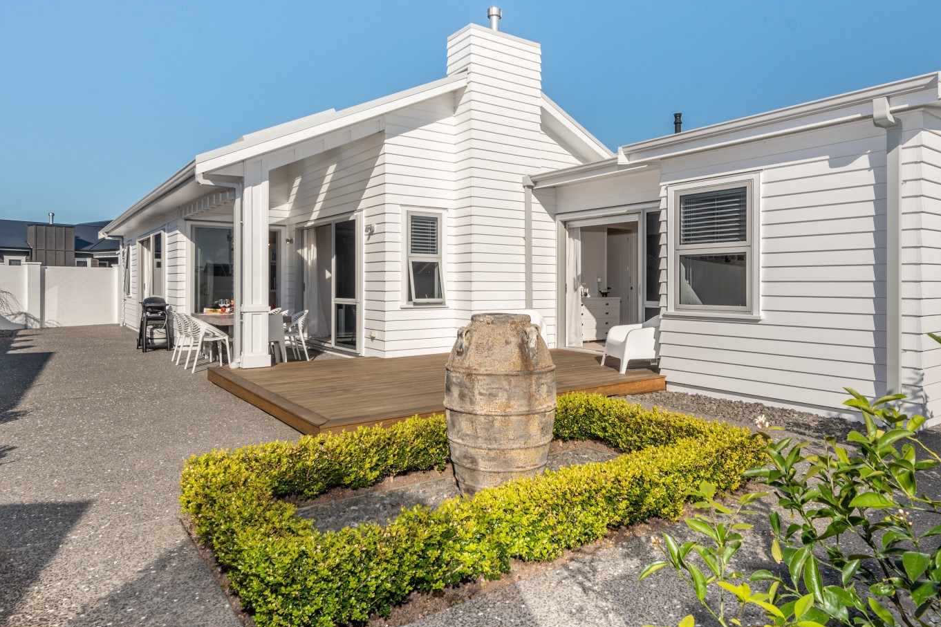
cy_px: 283
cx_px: 519
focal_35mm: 24
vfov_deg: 53.0
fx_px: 627
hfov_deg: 73.5
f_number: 9
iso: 100
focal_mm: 17
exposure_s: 1/60
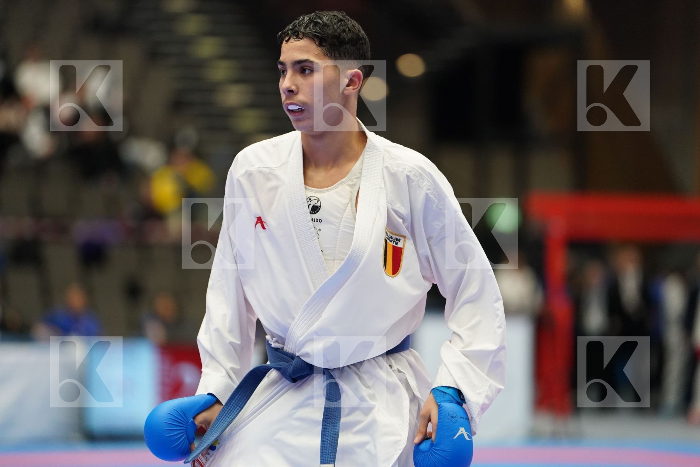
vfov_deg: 7.0
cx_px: 350
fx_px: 3830
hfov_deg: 10.4
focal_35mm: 197
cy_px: 234
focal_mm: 197
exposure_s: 1/1000
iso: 4000
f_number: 2.8
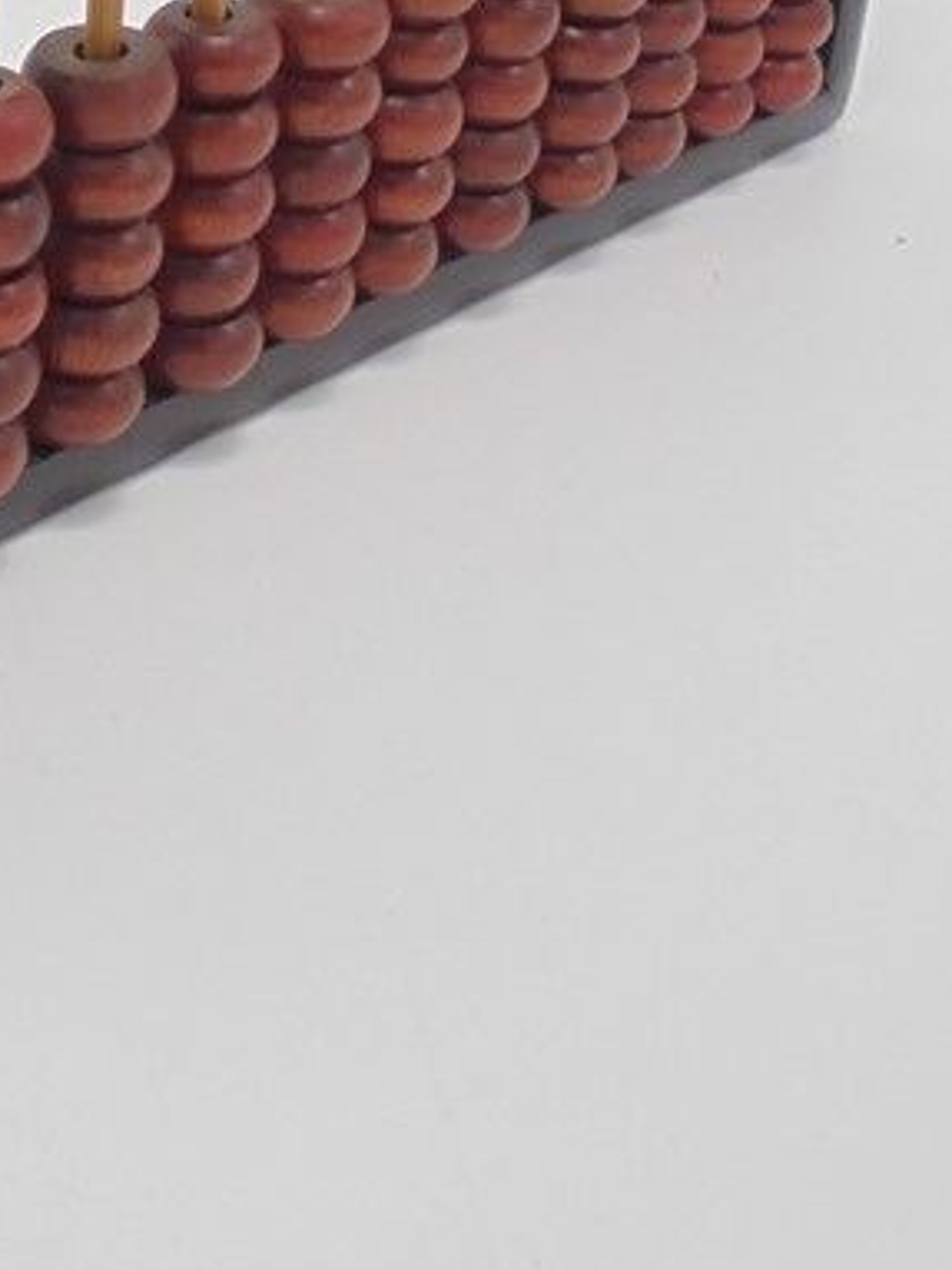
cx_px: 41
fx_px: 2935
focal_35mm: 80
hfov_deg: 18.0
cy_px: -7
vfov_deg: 23.4
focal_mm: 6.1
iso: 160
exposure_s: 1/30
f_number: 4
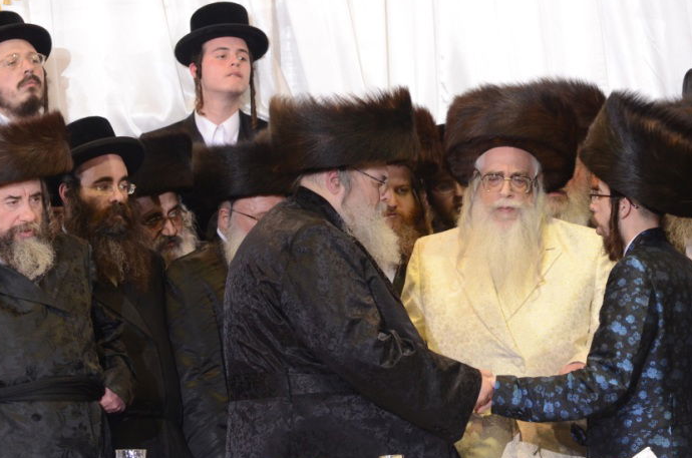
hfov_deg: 8.4
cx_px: 409
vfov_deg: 5.6
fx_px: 4700
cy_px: 280
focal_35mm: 245
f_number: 5.6
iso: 1250
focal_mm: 110
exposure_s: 1/100
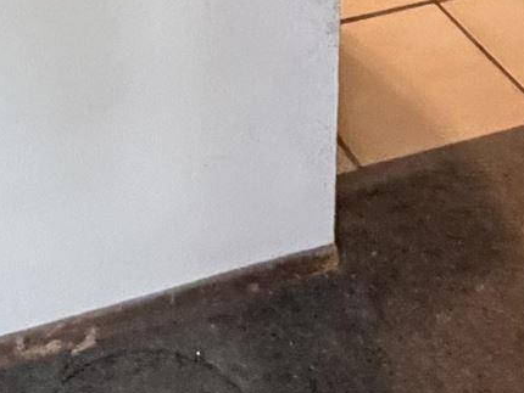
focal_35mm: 100
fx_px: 1515
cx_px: 55
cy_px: -694
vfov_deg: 11.1
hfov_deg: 19.3
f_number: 2.2
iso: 640
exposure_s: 1/60
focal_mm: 2.22
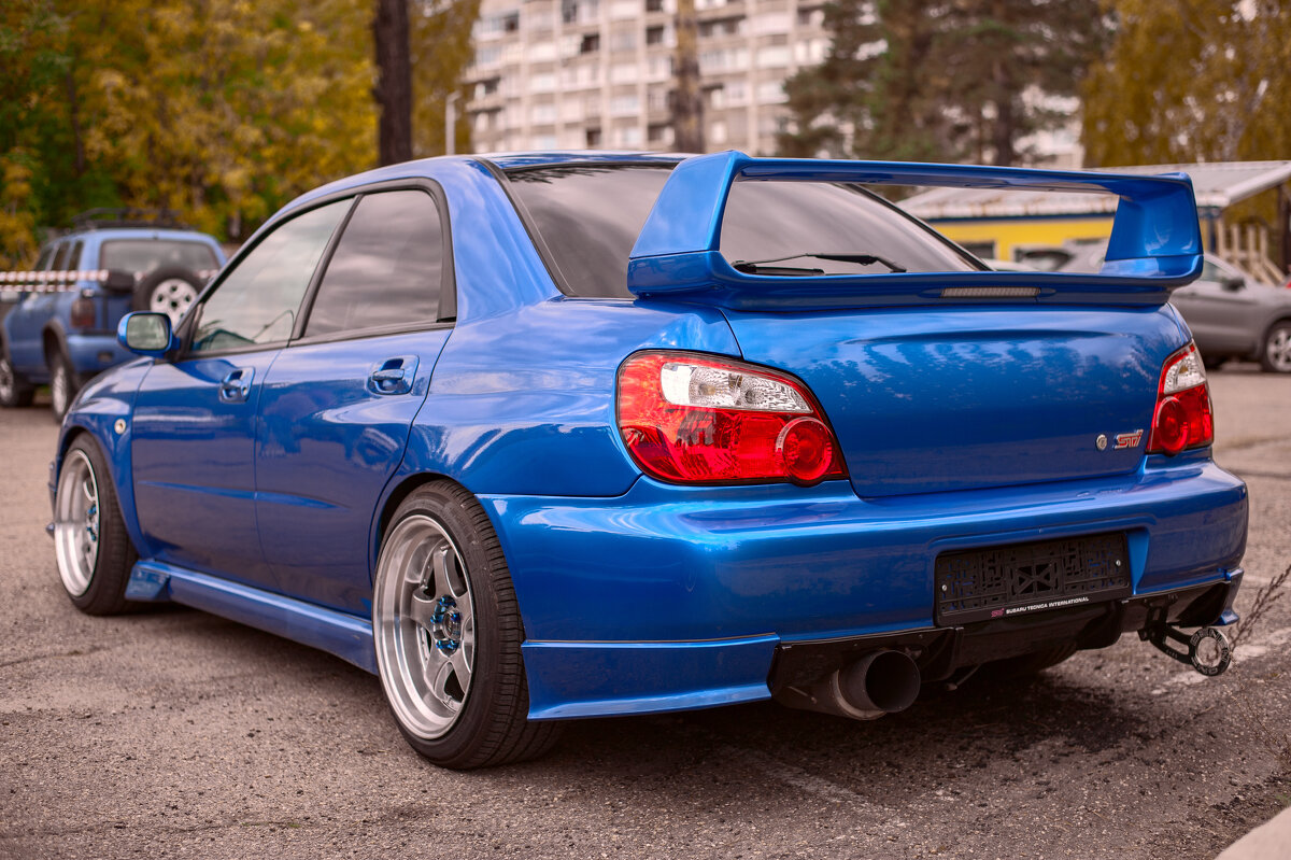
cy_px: 430
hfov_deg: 39.6
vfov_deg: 27.0
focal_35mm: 50
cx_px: 646
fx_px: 1792
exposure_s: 1/2500
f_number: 2.8
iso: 200
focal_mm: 50
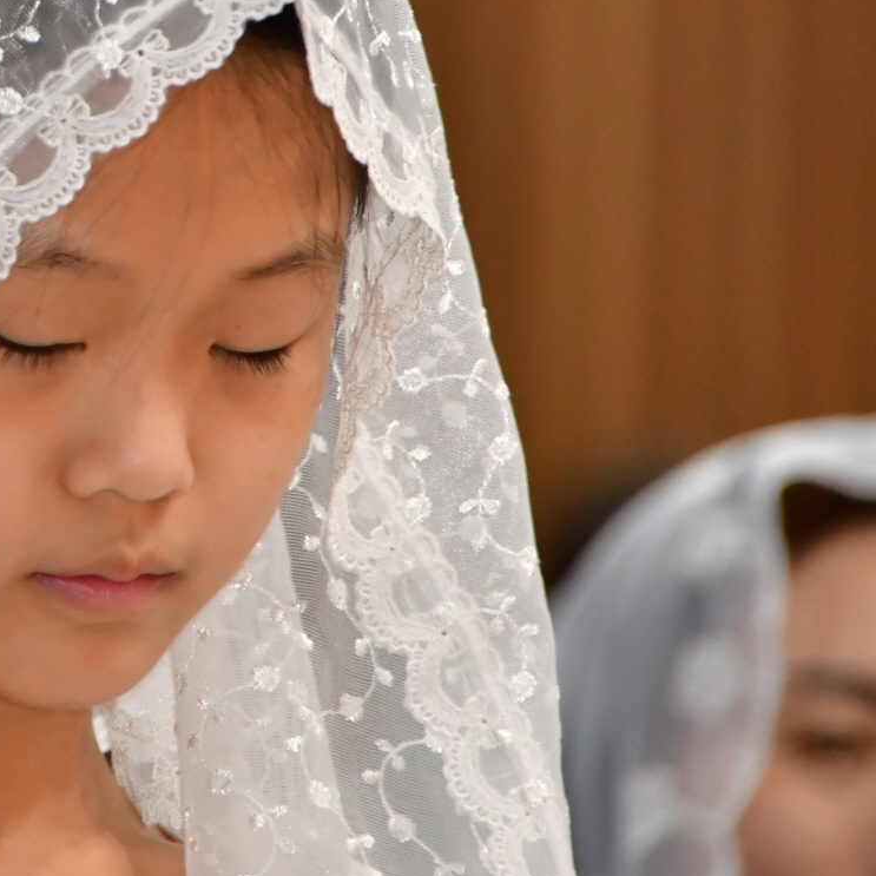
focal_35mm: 834
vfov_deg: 2.1
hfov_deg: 2.1
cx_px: -25
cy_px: 174
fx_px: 23878
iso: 2000
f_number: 6.3
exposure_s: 1/125
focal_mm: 270
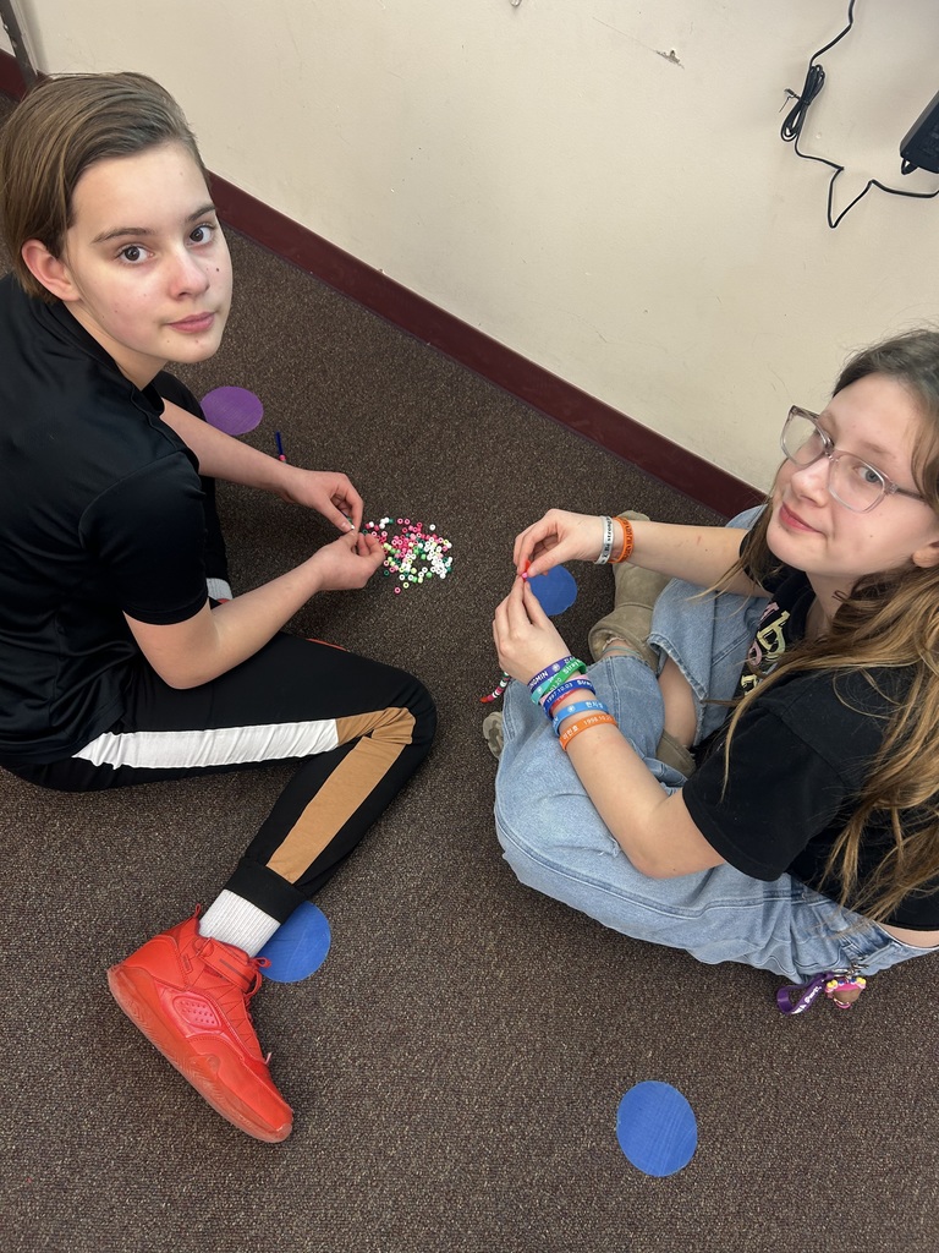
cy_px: 626
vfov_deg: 67.3
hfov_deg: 53.1
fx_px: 940
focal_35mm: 26
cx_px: 470
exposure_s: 1/60
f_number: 1.5
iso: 64
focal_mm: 5.7
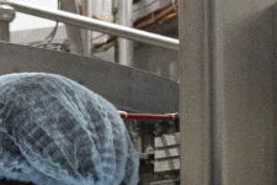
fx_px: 1262
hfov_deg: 11.8
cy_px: 384
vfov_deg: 8.0
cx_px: -169
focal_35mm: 164
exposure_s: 1/160
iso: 10000
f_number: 5
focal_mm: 24
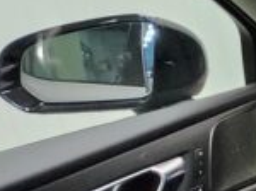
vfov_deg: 16.4
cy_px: 155
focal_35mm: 89
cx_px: 683
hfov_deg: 13.1
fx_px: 657
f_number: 2.2
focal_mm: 1.74
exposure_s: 1/60
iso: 640
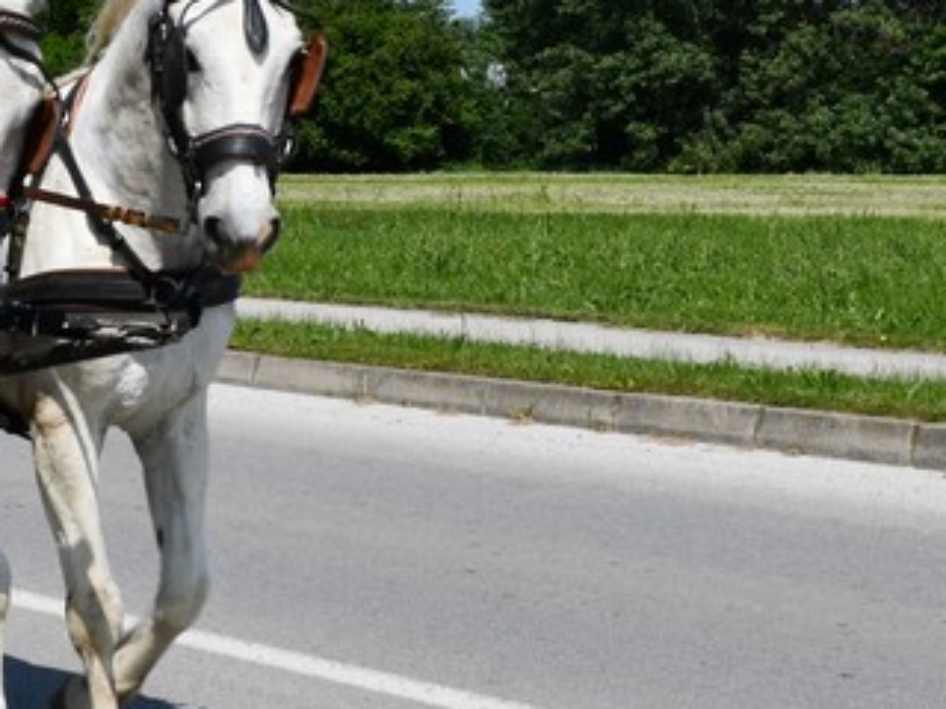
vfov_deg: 12.0
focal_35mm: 123
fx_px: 3361
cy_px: 471
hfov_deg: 15.9
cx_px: 222
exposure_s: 1/320
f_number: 9
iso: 100
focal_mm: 27
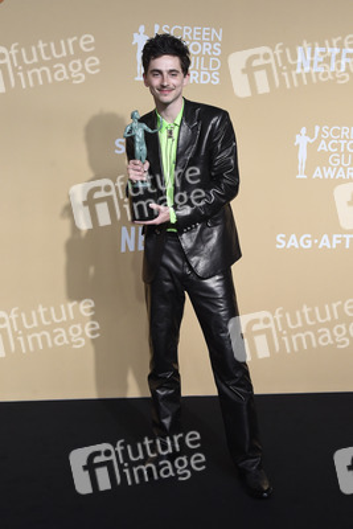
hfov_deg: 30.5
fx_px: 647
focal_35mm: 44
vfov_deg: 44.5
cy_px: 264
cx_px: 176
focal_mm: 44
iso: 2500
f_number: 7.1
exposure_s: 1/250
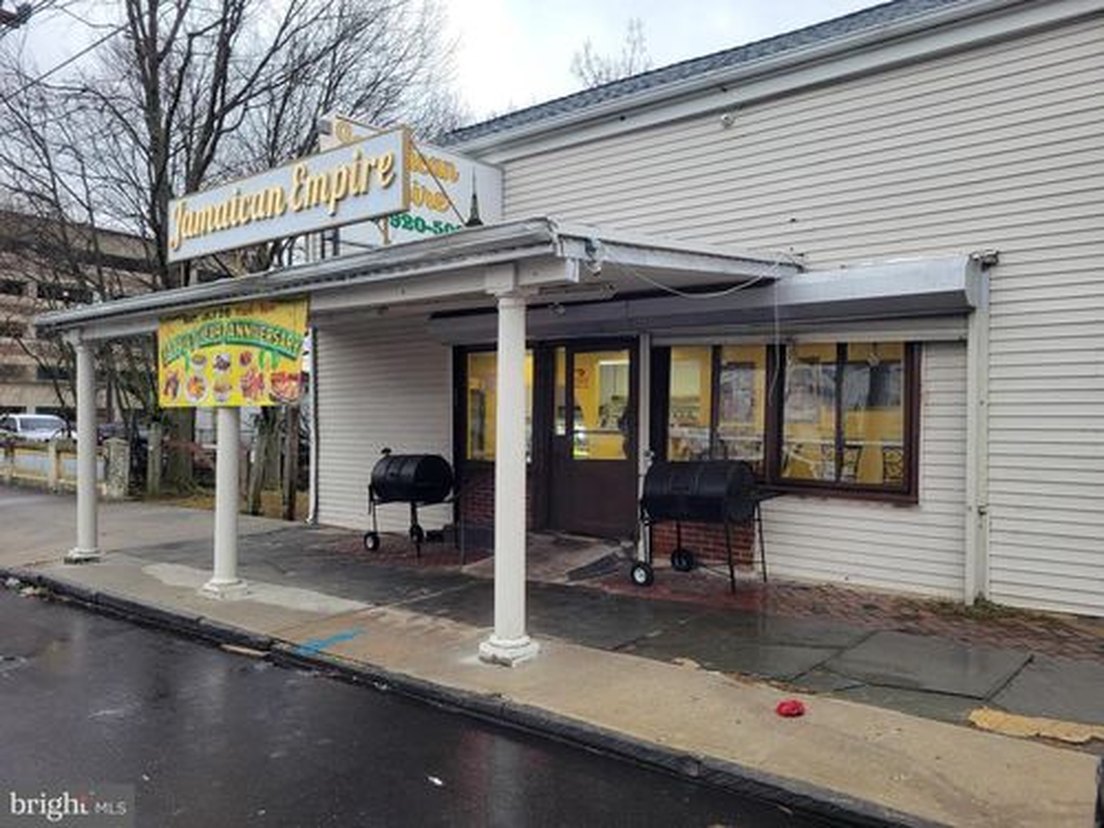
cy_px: 414
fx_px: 829
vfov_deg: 53.1
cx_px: 552
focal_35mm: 26
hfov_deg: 67.3
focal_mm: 5.4
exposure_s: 1/120
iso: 64
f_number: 1.8
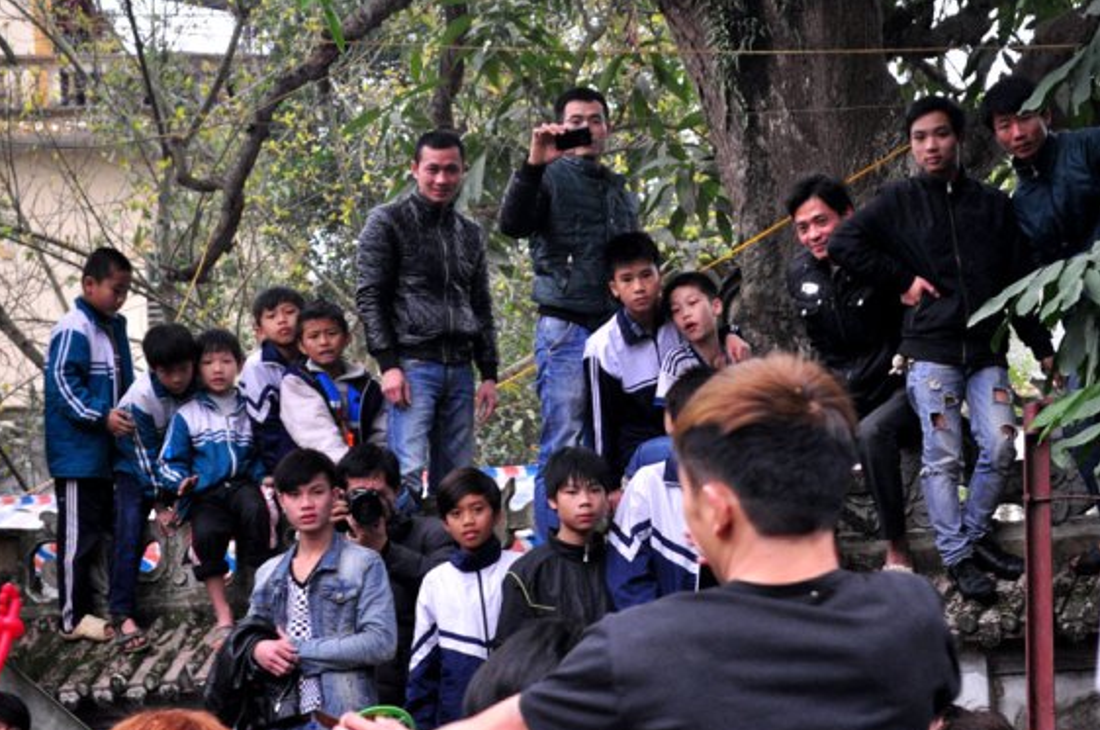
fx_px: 3039
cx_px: 620
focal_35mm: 100
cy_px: 417
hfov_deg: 20.5
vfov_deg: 13.7
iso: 800
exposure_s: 1/250
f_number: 6.3
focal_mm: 55
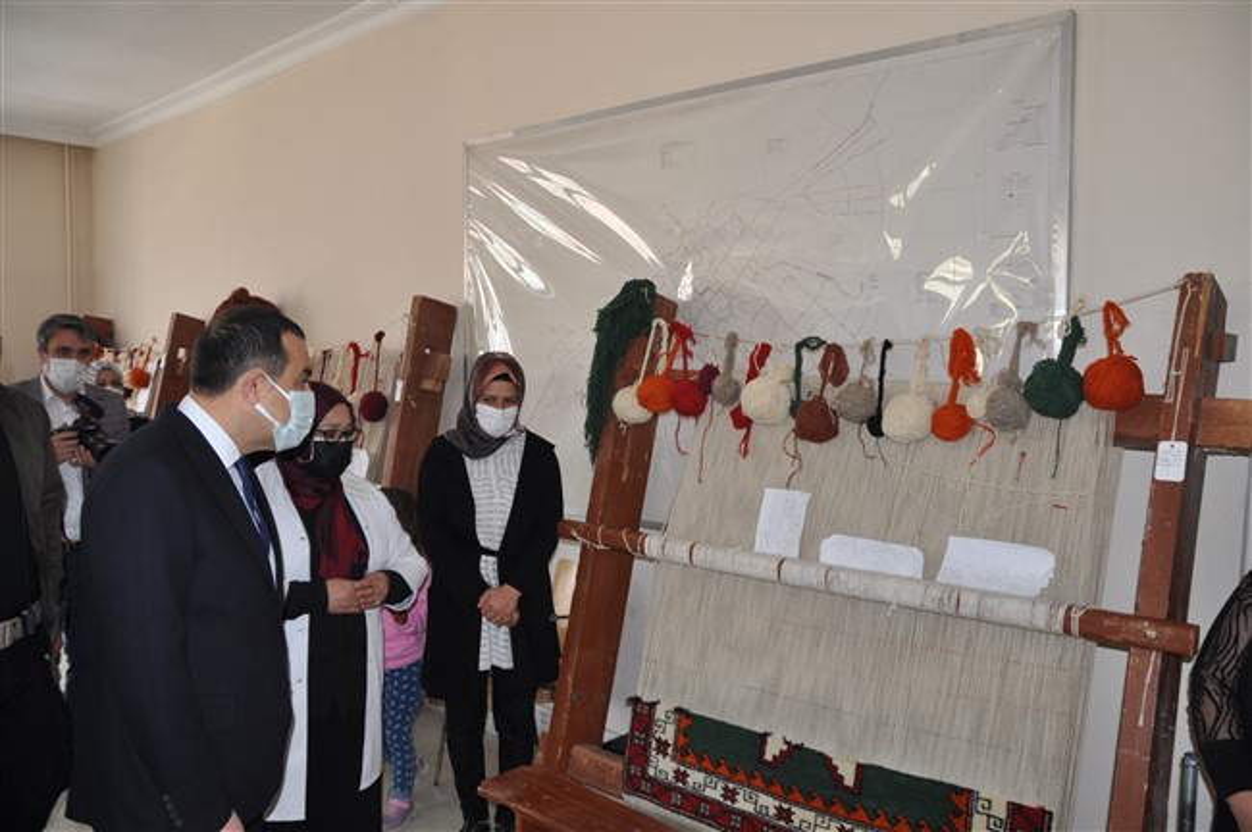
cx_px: 626
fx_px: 938
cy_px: 416
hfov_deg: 67.4
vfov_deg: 47.8
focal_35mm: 27
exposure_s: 1/60
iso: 200
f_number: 3.5
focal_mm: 18
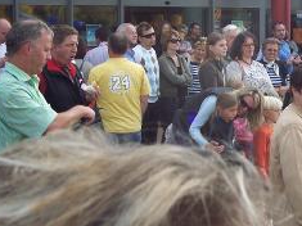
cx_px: 225
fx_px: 724
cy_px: 76
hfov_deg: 23.3
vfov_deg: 17.7
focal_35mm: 83
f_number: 3.4
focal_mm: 8
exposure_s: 1/350
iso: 100
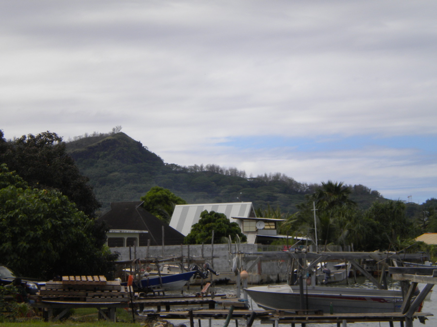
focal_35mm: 96
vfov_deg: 15.4
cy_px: 164
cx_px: 218
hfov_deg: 20.4
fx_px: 1212
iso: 80
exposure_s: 1/355
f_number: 8
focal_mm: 17.3
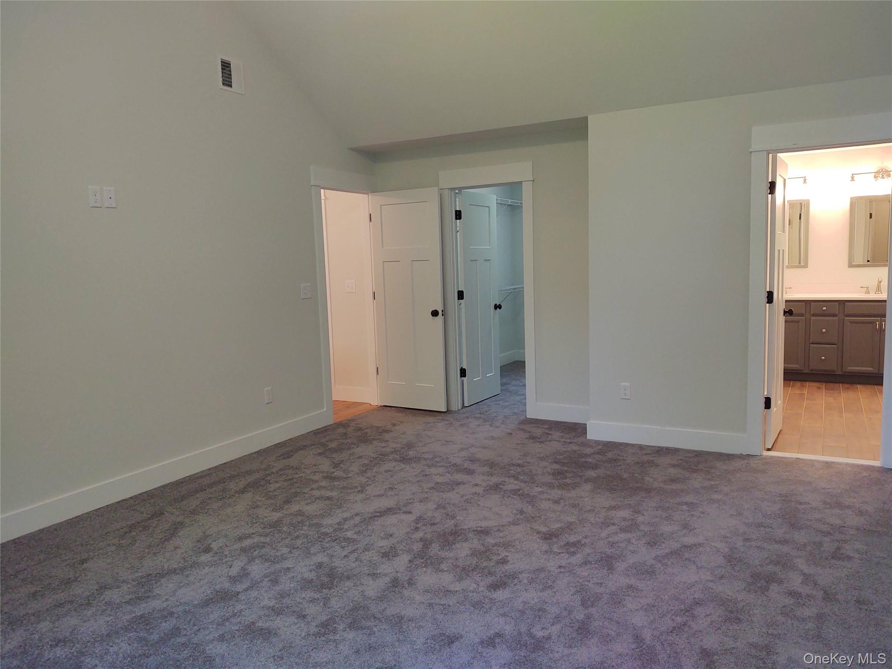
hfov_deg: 65.3
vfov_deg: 51.4
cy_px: 334
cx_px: 446
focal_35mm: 27
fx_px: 696
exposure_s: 1/120
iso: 173
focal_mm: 4.75
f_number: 1.7
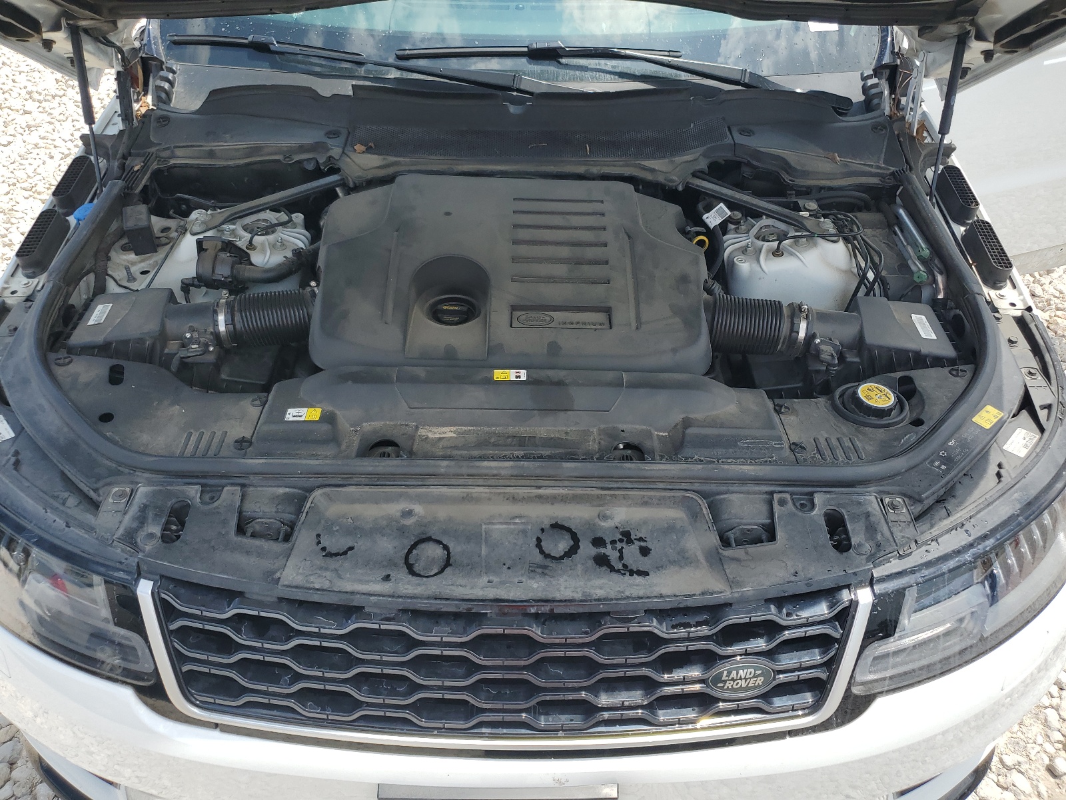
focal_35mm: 26
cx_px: 533
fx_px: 801
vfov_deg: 53.1
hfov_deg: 67.3
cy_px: 400
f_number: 1.5
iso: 50
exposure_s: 1/2000
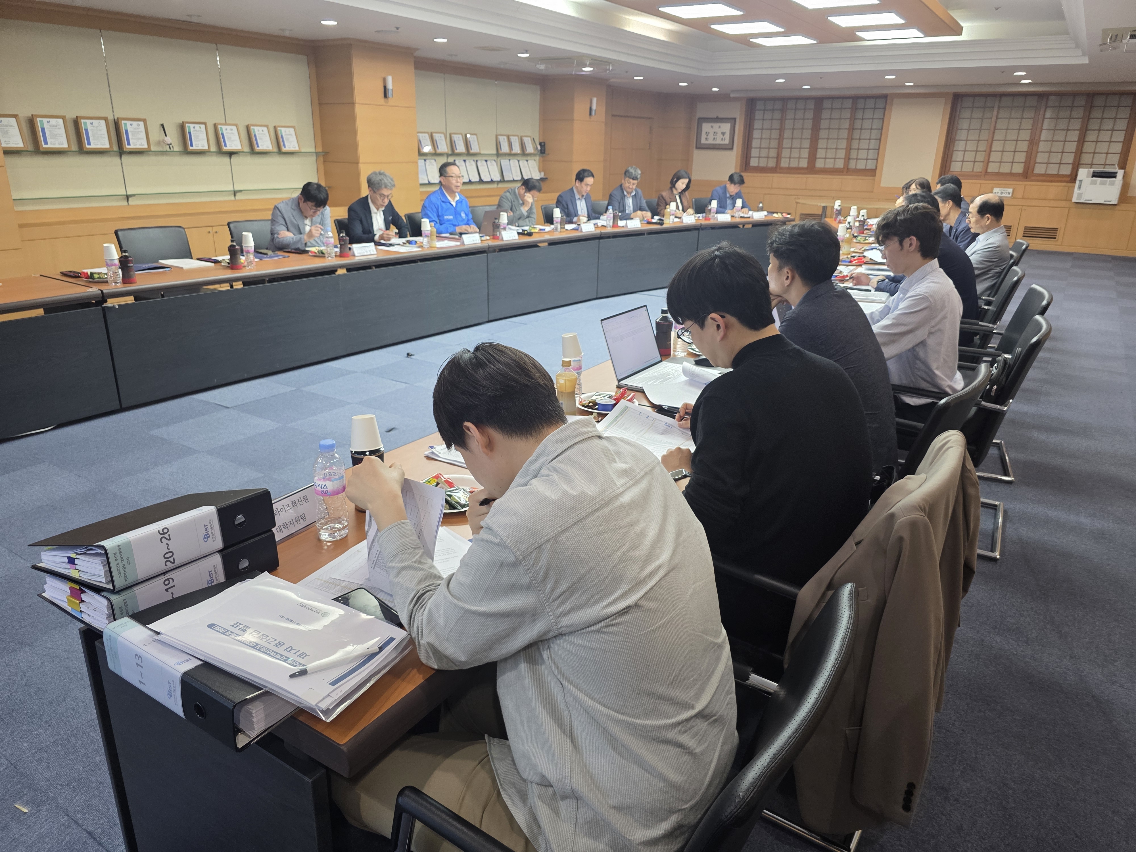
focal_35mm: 23
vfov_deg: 58.9
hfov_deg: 73.9
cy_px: 426
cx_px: 568
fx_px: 755
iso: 250
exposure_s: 1/120
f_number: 1.7
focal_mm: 6.3
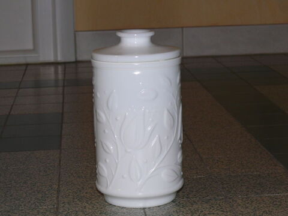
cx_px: 144
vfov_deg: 14.4
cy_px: 108
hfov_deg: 19.1
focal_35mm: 103
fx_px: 857
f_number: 3.2
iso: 100
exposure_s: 1/30
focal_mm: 15.3
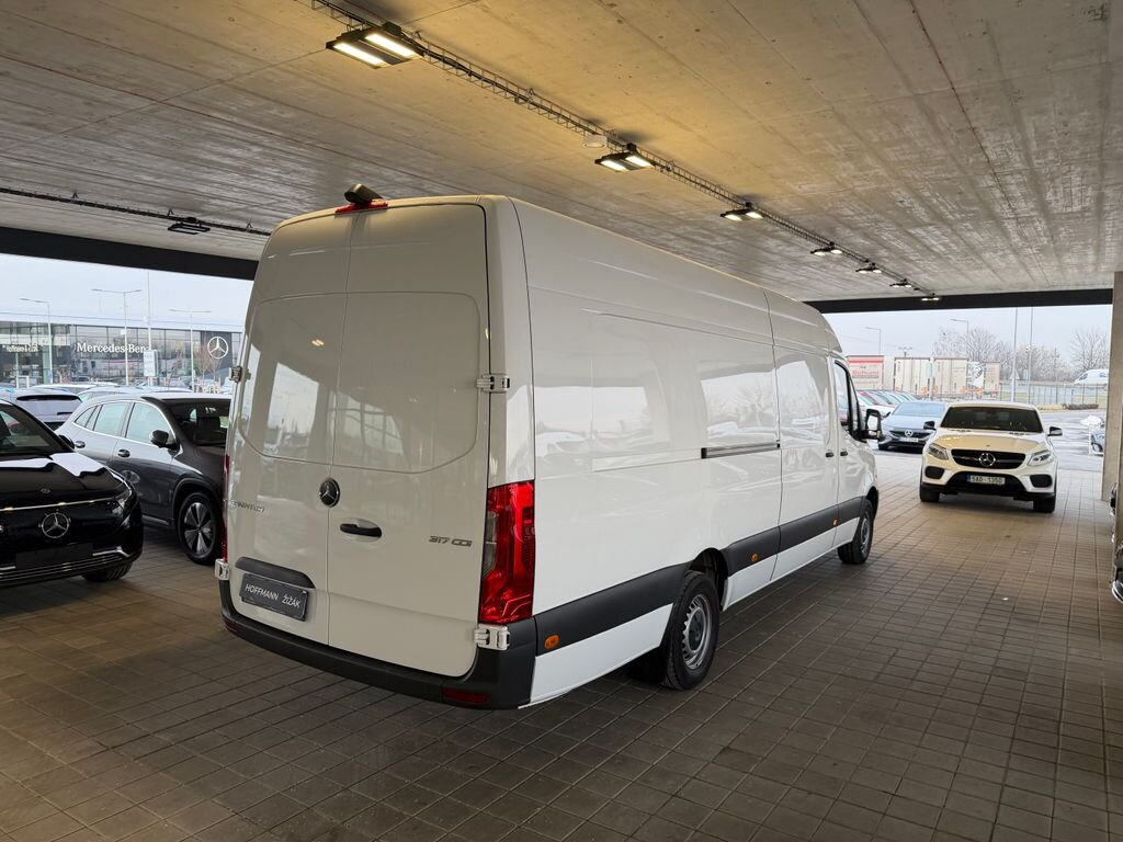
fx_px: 779
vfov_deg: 56.8
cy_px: 421
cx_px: 562
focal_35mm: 24
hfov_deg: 71.6
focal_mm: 6.76
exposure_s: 1/100
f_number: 1.78
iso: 125
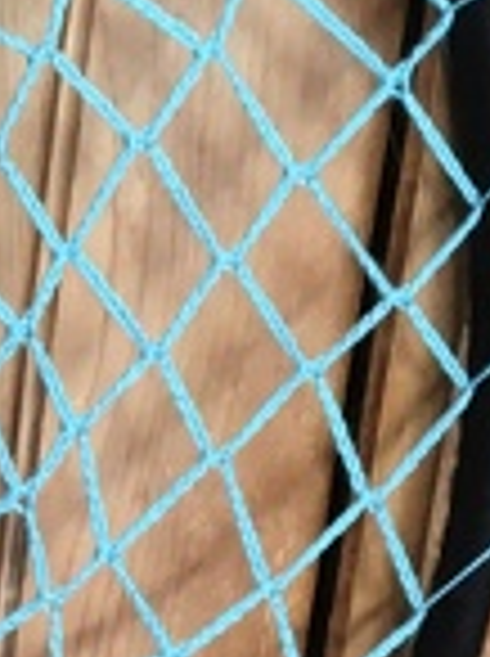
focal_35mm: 159
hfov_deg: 8.9
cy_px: 855
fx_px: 3010
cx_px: -423
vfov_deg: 12.1
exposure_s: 1/33
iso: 80
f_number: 2.2
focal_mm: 4.15
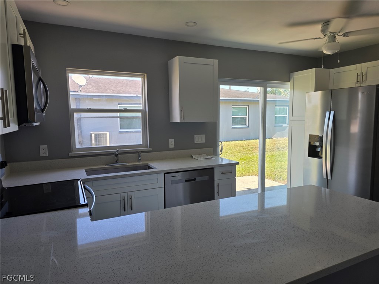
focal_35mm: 23
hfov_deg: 73.9
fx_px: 252
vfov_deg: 58.9
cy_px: 142
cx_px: 190
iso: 40
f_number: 1.7
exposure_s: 1/180
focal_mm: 6.3
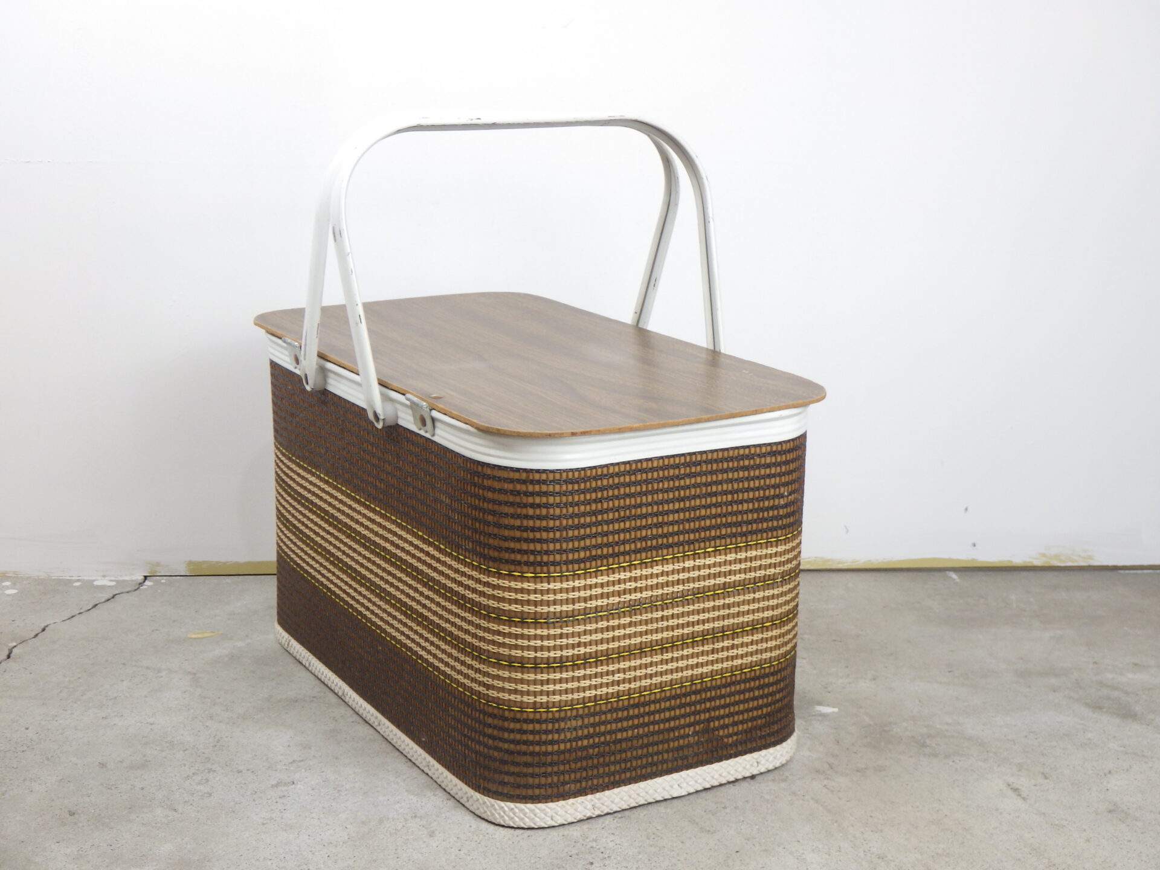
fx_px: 1709
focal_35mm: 51
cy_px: 435
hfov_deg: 37.5
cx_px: 580
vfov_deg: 28.6
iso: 125
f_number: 4.4
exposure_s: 1/10
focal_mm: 9.1
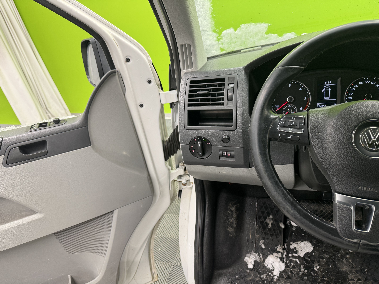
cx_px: 190
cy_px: 142
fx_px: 263
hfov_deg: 71.6
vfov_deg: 56.8
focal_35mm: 24
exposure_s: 1/50
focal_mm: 6.76
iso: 125
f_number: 1.78
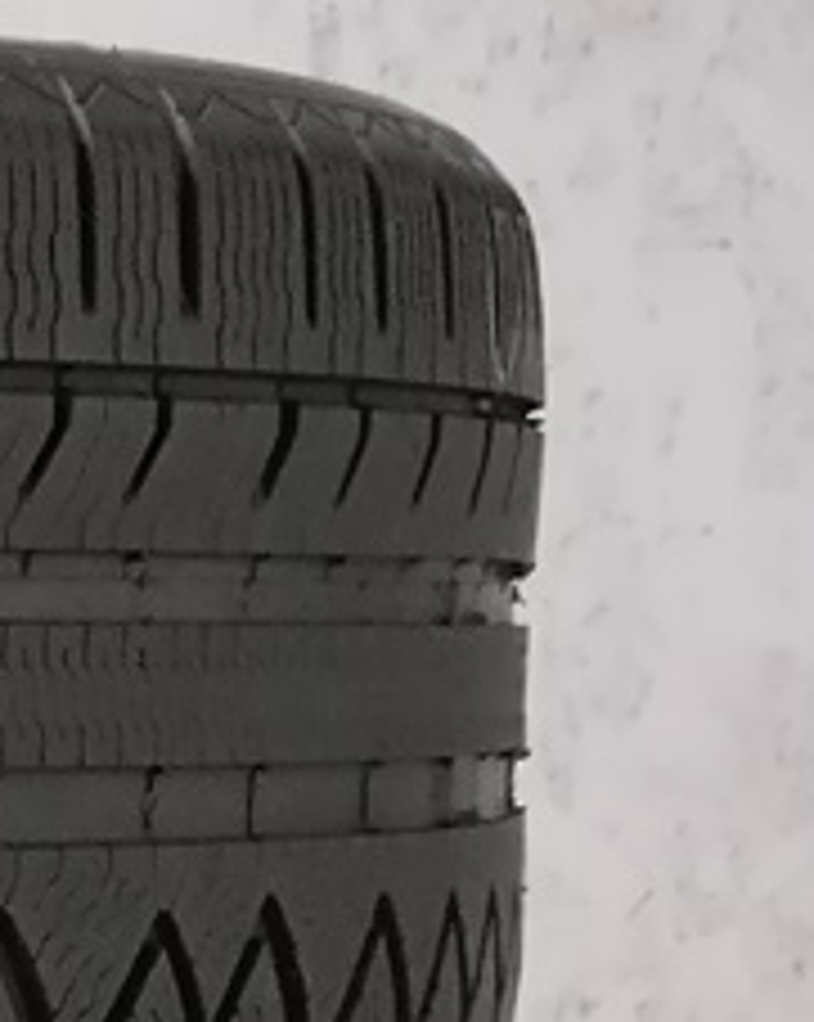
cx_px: -850
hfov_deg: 9.3
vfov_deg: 12.1
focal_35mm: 155
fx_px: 4677
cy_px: 1279
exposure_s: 1/25
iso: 1000
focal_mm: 5.4
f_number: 1.8
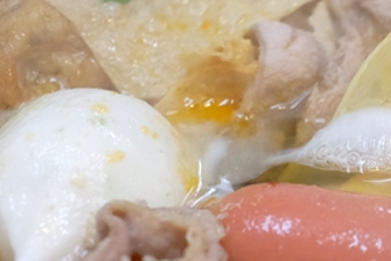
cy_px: 217
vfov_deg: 12.4
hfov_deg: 17.3
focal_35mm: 110
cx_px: 528
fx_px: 1195
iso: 1600
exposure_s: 1/56
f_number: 3.6
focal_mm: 23
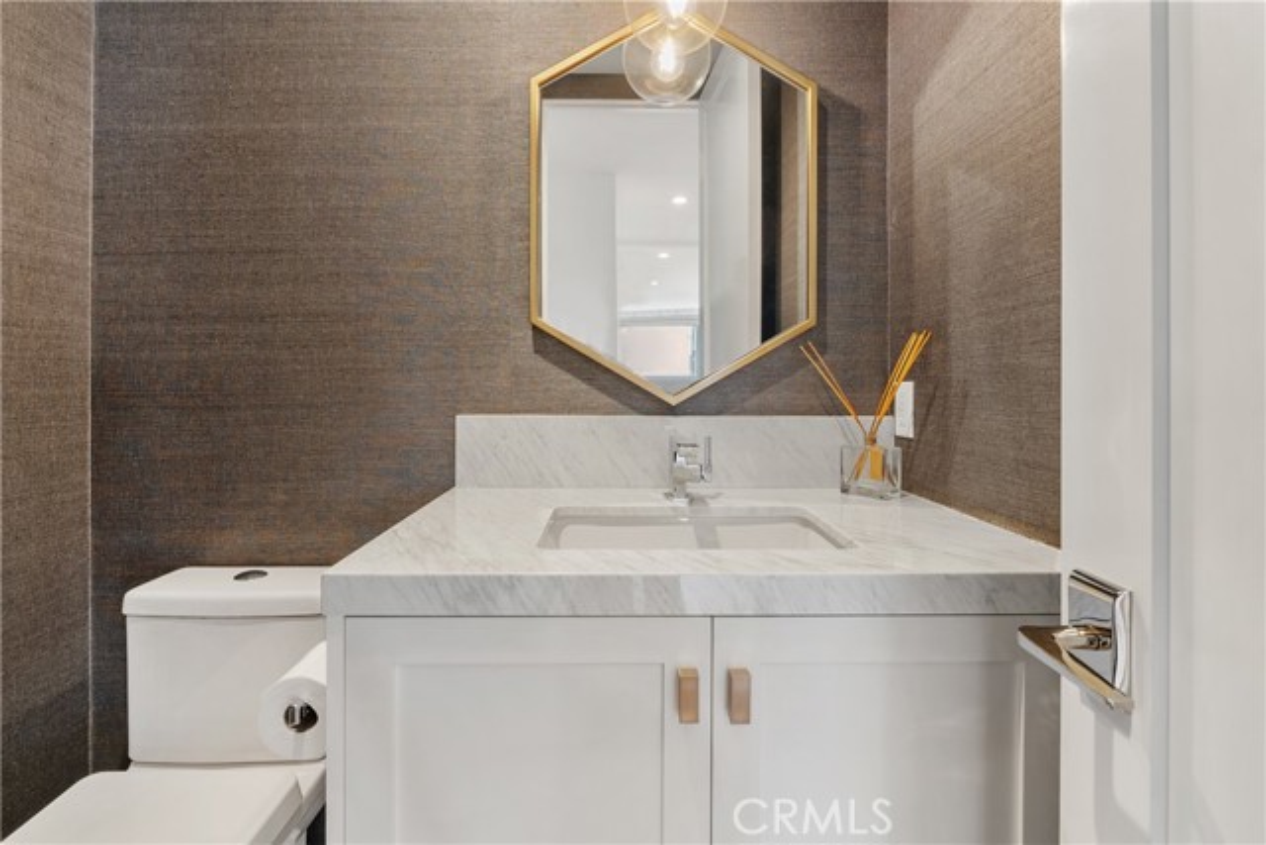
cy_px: 422
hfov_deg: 96.7
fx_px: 563
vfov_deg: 73.8
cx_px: 633
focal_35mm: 16
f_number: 8
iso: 200
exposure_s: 1.6
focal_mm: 16
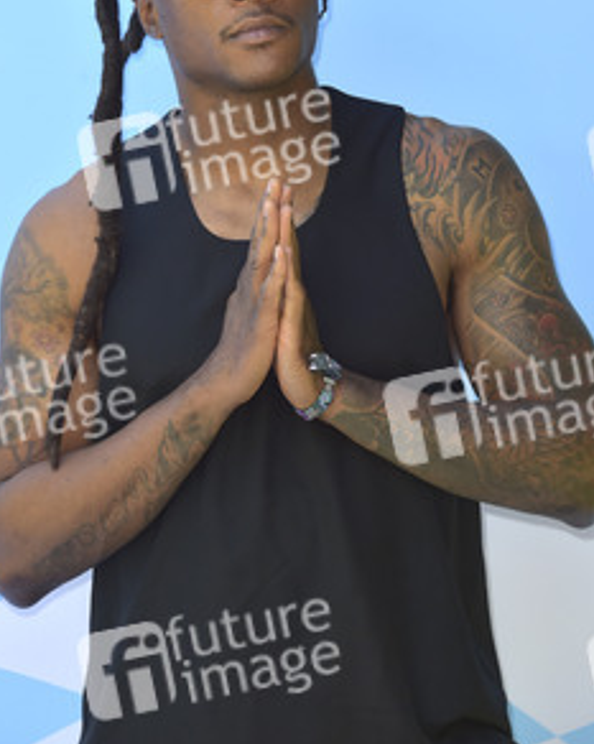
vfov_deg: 10.0
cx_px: 284
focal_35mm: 193
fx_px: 4248
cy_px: 278
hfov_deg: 8.0
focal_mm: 150
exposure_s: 1/250
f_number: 6.3
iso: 400
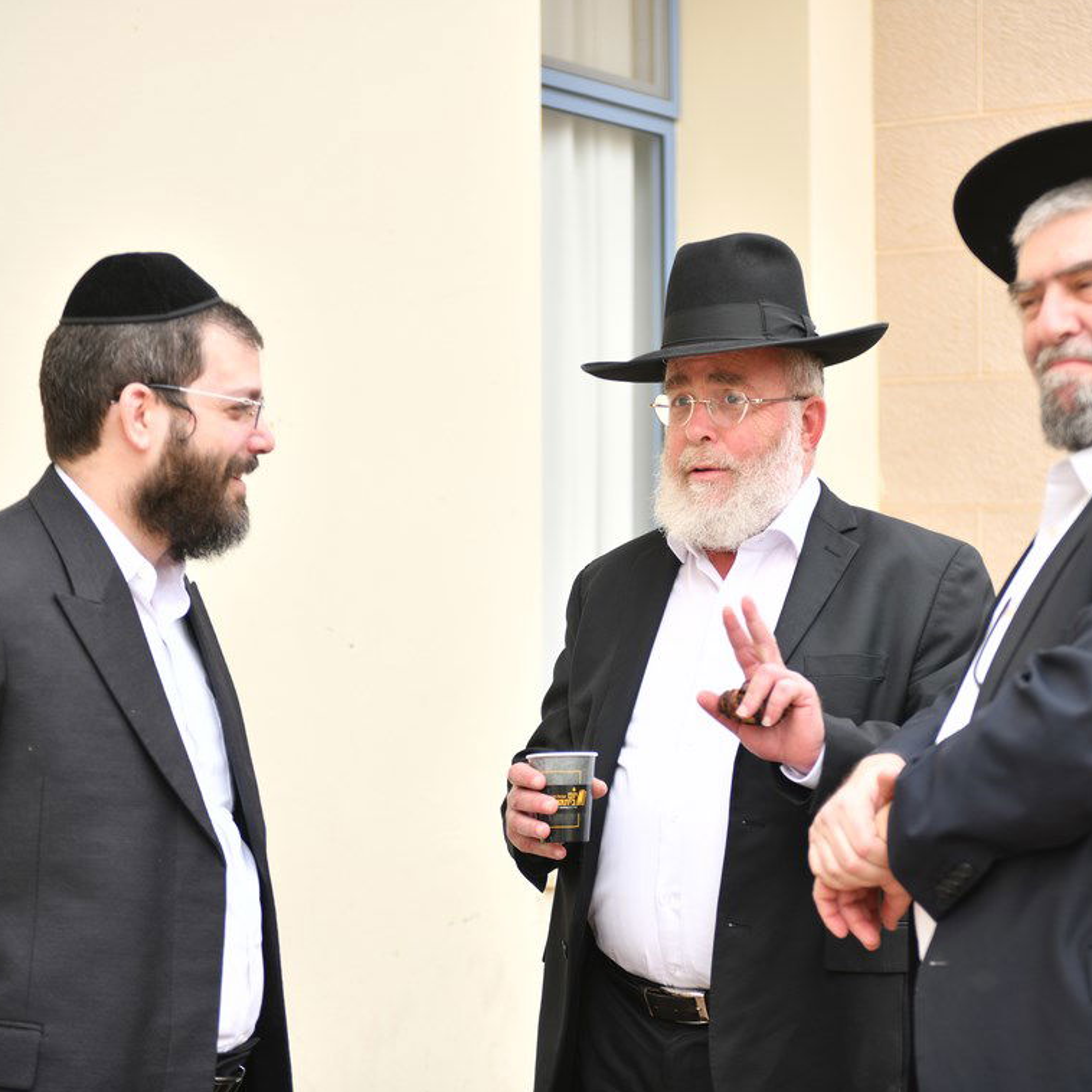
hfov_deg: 24.2
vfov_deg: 24.3
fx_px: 2534
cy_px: 546
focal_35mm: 71
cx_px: 696
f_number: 13
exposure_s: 1/125
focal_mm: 55
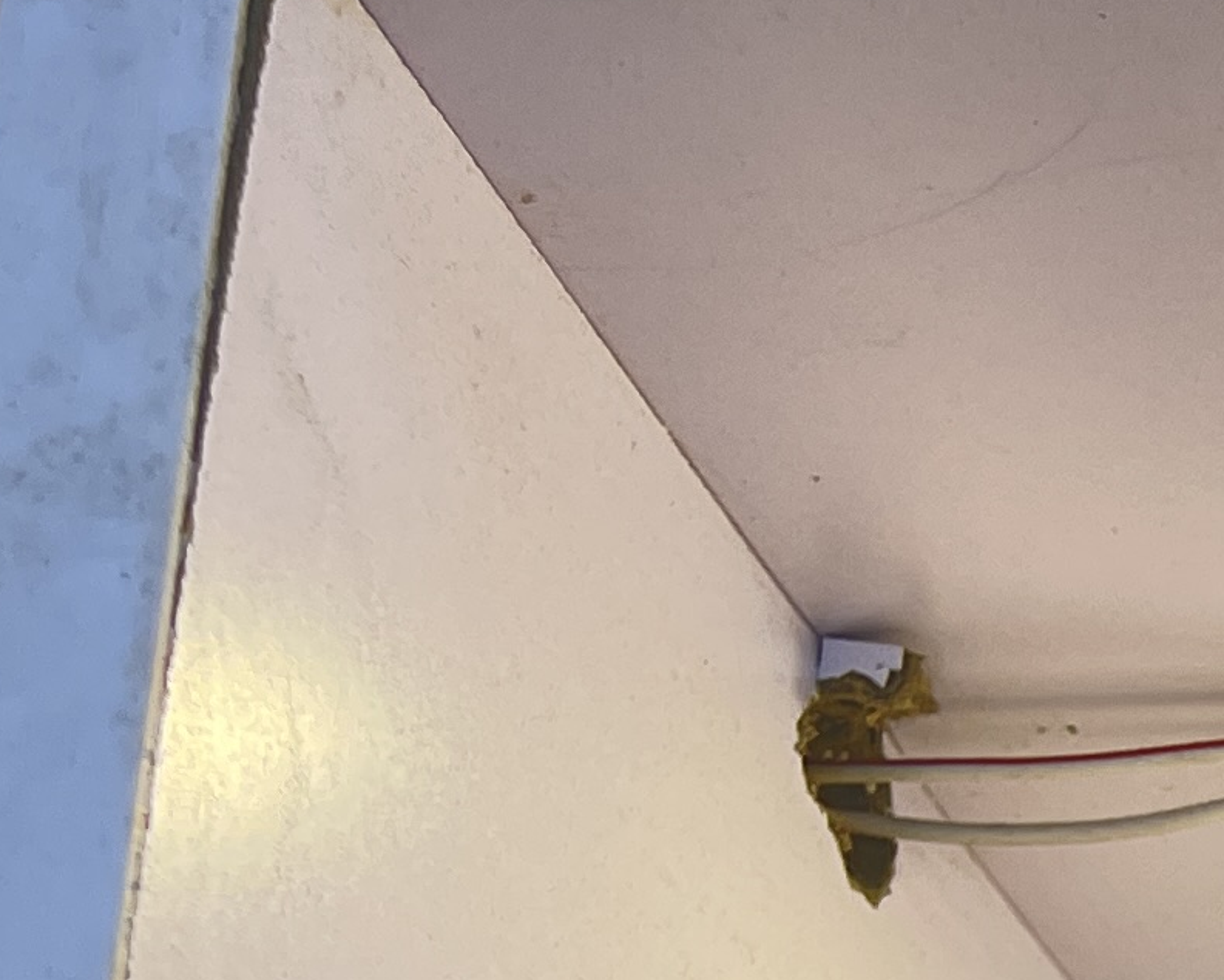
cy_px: 2113
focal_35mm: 124
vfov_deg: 11.0
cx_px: 2693
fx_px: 4494
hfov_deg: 12.8
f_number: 1.6
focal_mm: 5.1
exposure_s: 1/121
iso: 64
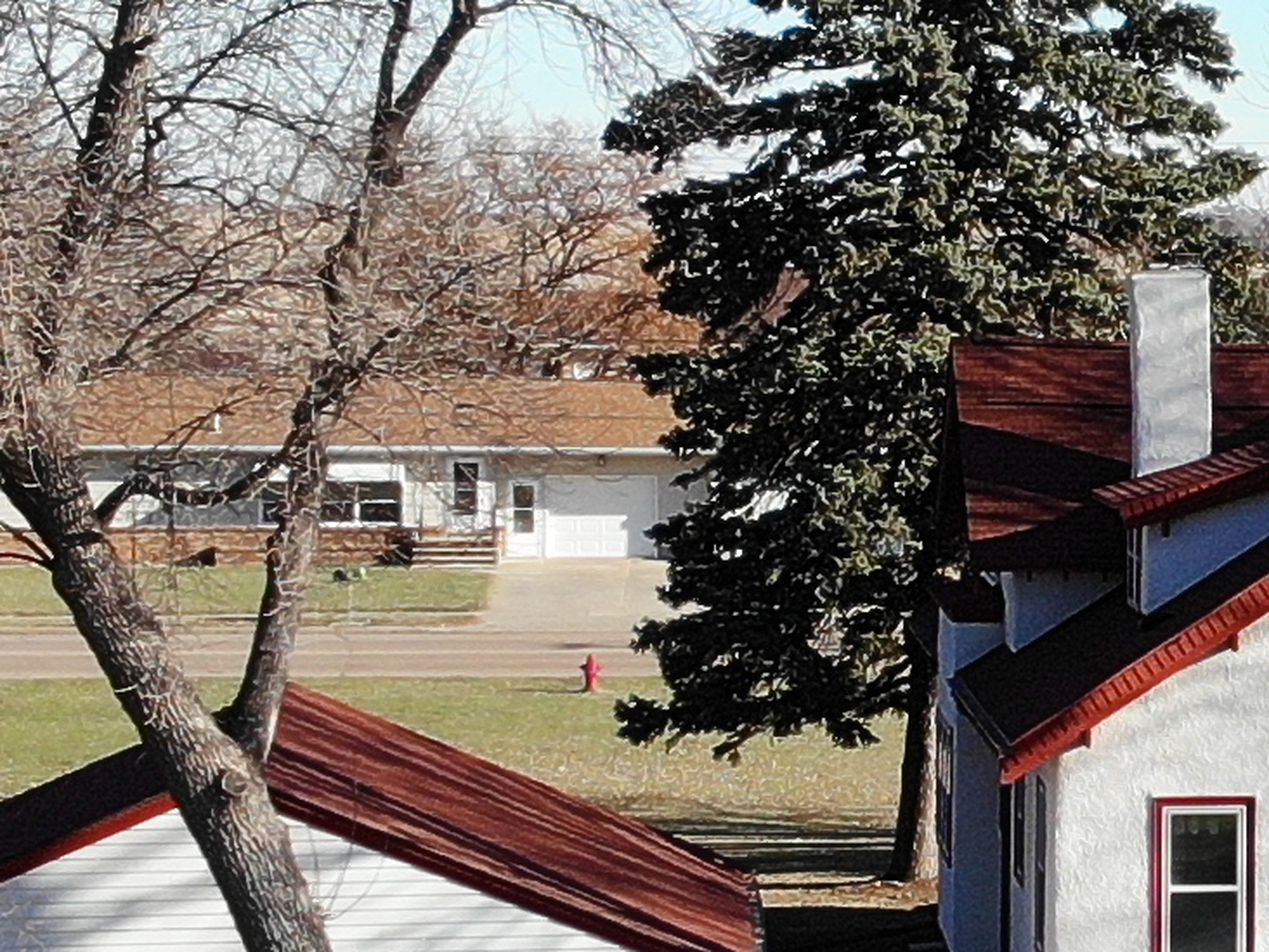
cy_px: 520
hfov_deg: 14.4
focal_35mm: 133
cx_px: 1512
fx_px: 4876
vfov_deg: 11.1
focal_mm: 4.5
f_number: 2.8
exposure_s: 1/626
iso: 100
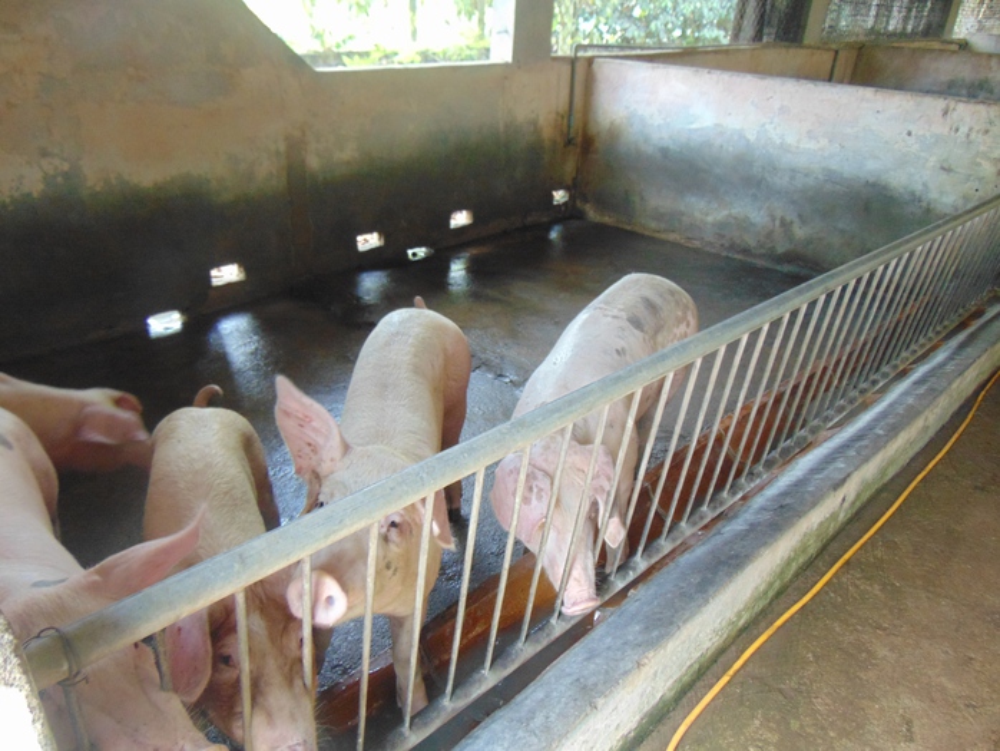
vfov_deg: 54.9
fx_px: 722
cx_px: 500
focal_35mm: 25
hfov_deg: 69.4
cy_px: 376
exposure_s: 1/50
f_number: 3
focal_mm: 4.5
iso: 320
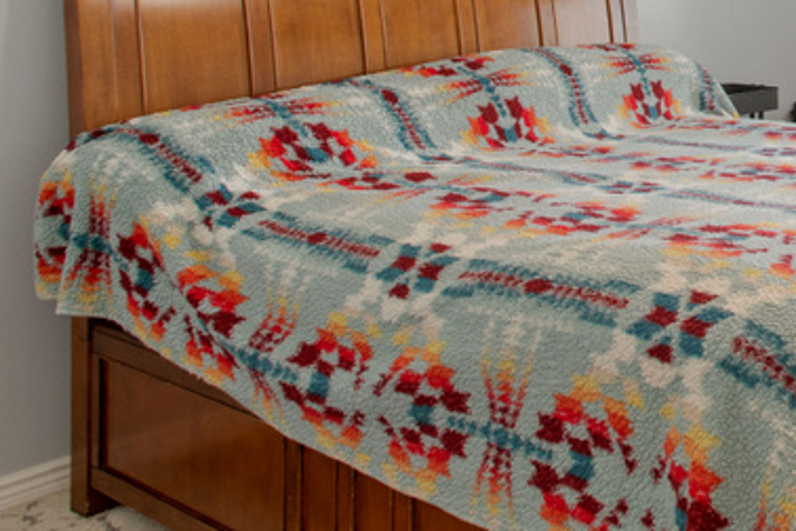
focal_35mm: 46
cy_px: -9
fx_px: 1017
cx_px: 996
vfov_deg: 27.4
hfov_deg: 33.3
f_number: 11
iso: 250
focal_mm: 17
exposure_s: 1/3
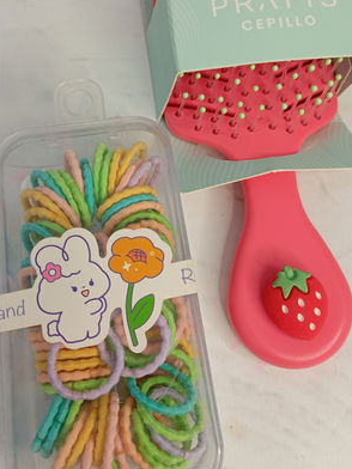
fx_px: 515
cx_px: 169
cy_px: 185
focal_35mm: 38
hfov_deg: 37.7
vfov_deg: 48.6
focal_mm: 4.22
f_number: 1.8
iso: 981
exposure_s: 1/50
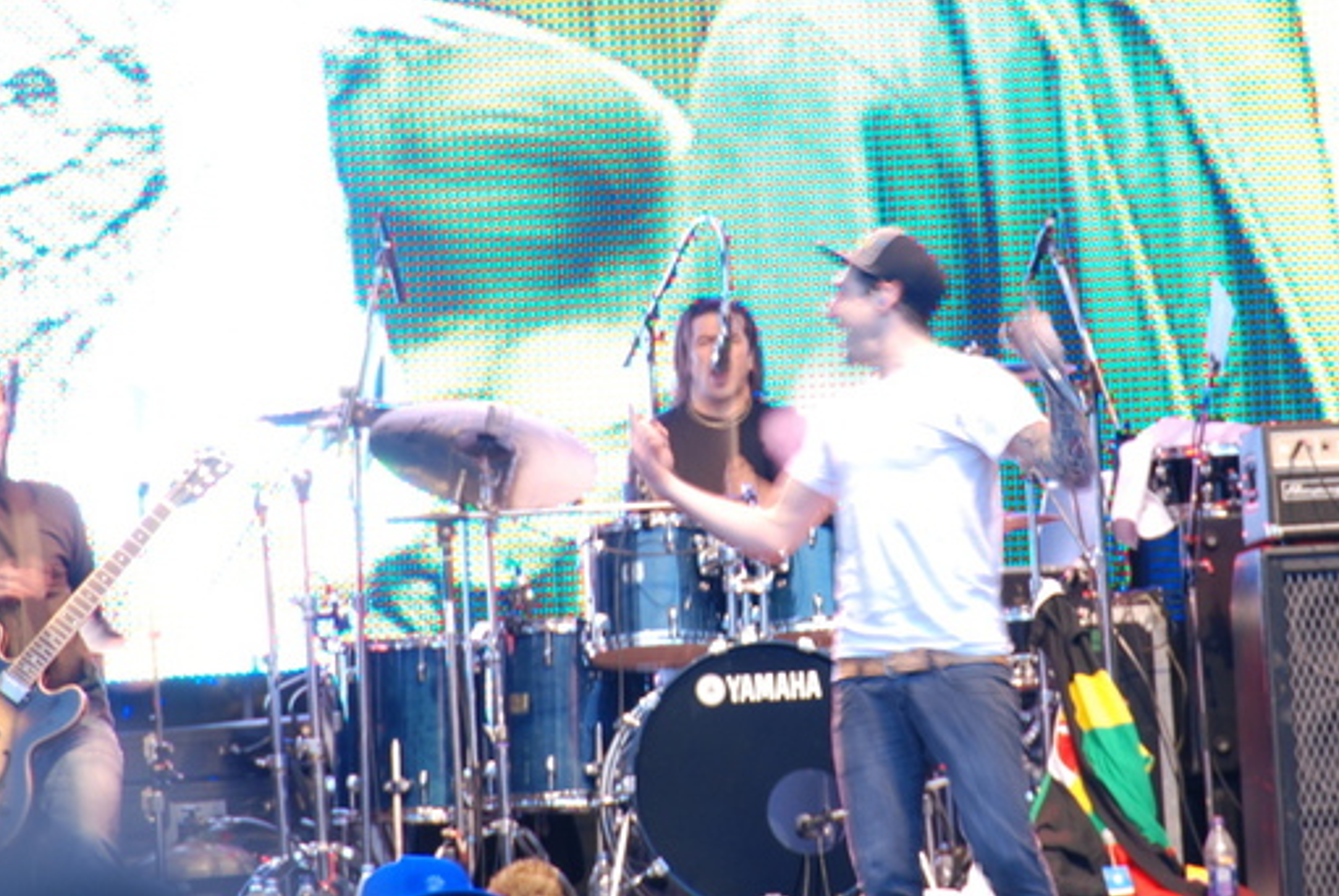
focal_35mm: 411
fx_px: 15304
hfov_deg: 5.0
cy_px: 383
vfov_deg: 3.4
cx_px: 841
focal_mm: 200
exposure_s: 1/6
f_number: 5.6
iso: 200
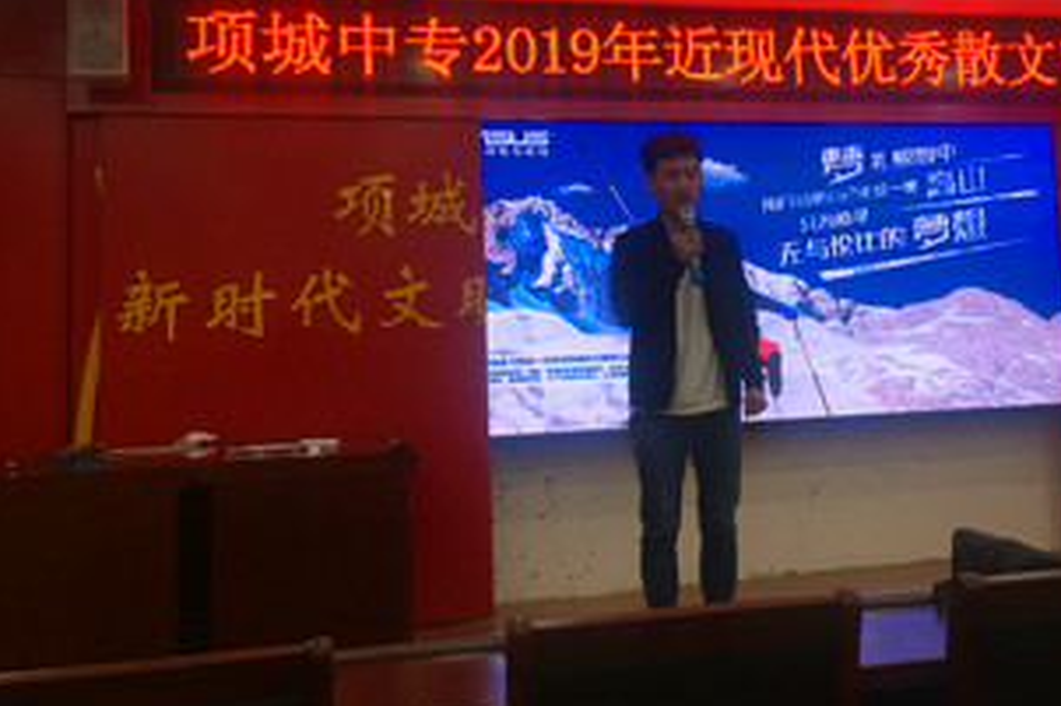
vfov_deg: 33.1
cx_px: 685
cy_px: 235
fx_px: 1178
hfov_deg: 47.9
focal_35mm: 40
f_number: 2.2
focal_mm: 4.15
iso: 50
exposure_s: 1/100
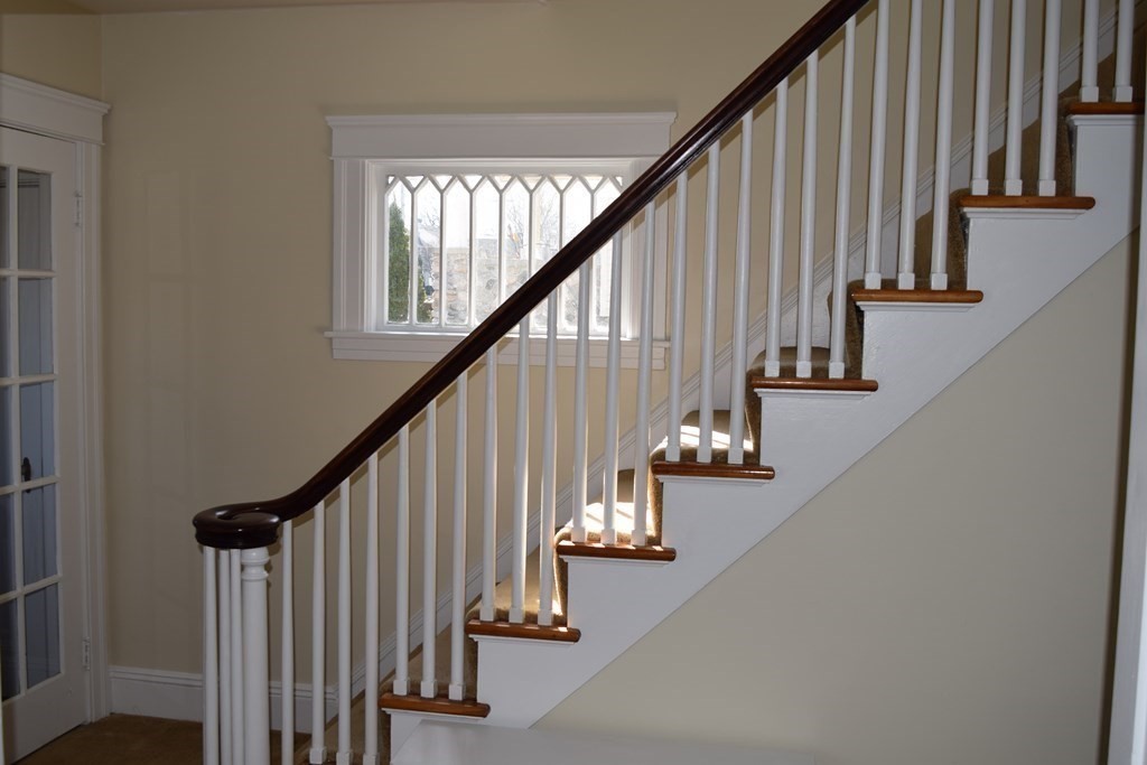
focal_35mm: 36
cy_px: 382
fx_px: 1147
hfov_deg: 53.1
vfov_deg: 36.9
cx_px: 574
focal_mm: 24
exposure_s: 1/125
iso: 125
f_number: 5.6
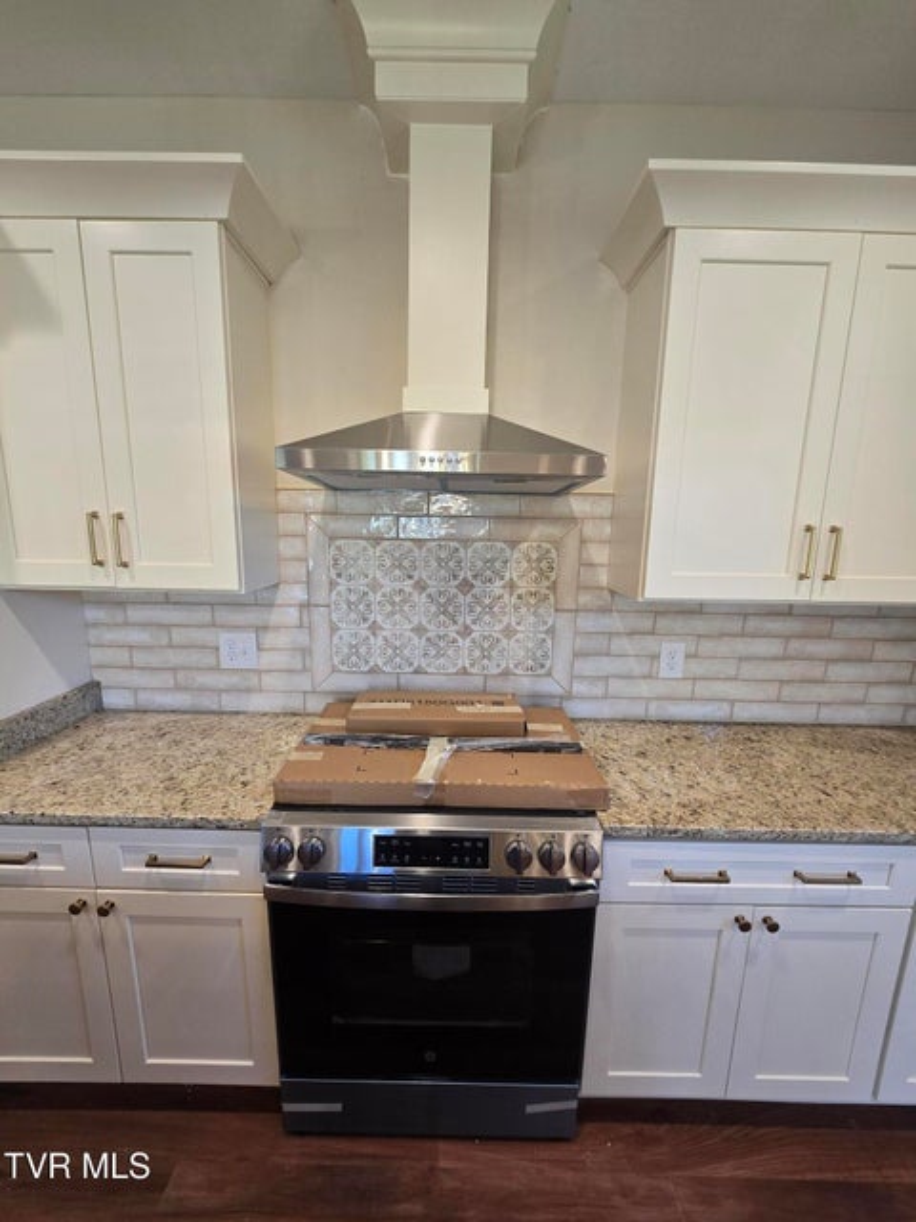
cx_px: 458
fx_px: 459
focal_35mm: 13
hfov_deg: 89.9
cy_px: 611
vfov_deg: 106.2
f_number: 2.2
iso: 80
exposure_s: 1/60
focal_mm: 2.2
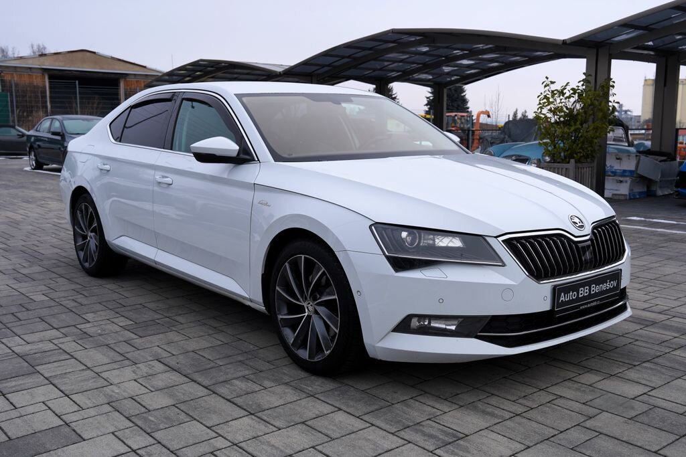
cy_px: 228
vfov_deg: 36.0
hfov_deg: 51.9
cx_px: 343
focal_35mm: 37
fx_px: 705
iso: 100
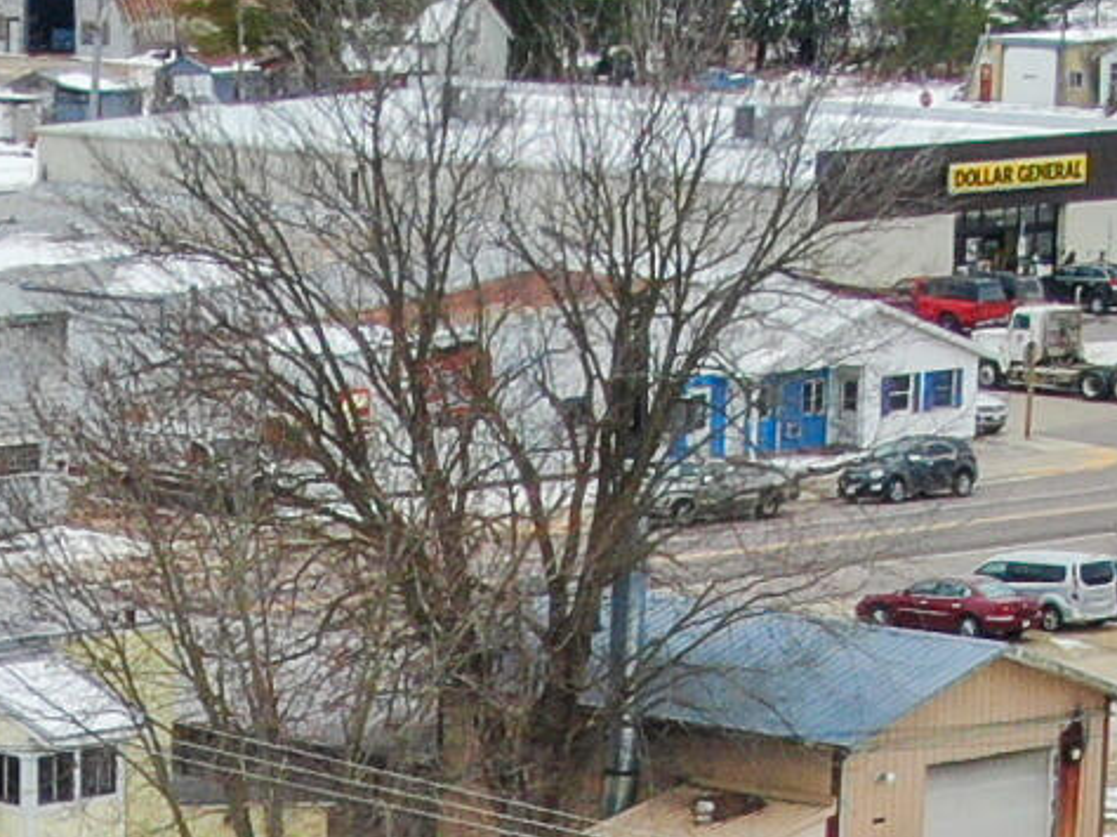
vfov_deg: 6.9
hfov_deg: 9.4
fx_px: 6741
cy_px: 1622
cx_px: -38
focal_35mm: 209
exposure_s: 1/100
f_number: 3.2
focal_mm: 5.57
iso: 100
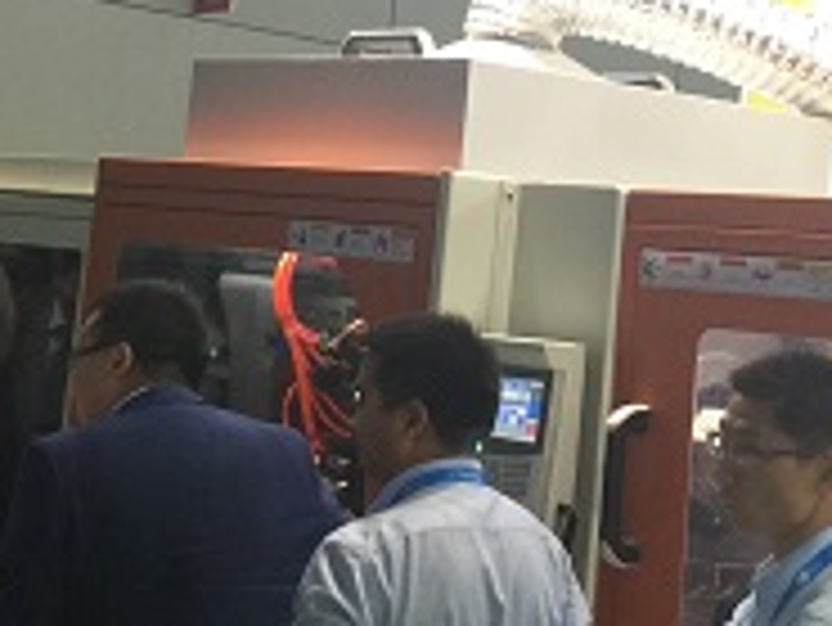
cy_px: 18
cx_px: 436
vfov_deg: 15.5
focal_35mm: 94
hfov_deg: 20.9
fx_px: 2261
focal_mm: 4.15
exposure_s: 1/33
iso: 80
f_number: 2.2
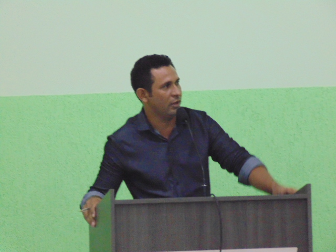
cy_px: 126
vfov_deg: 6.3
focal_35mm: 236
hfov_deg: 8.4
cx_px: 168
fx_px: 2291
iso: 800
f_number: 5.6
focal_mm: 42.3
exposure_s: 1/25
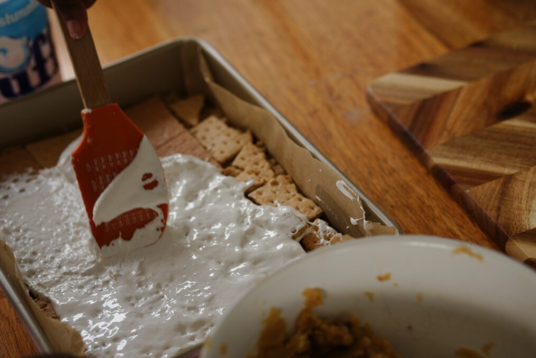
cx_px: 266
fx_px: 1266
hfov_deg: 23.9
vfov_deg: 16.1
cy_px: 179
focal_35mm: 85
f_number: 2.2
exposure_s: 1/50
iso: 100
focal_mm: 56
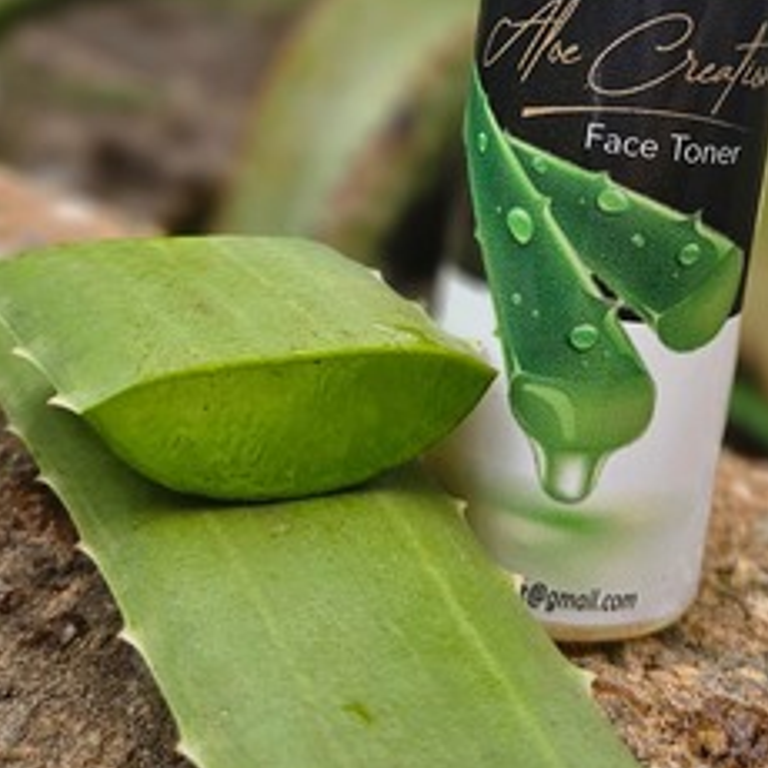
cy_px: 157
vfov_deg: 31.4
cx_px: 584
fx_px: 1330
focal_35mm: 53
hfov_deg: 31.6
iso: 40
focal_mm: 5.4
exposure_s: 1/100
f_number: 1.8
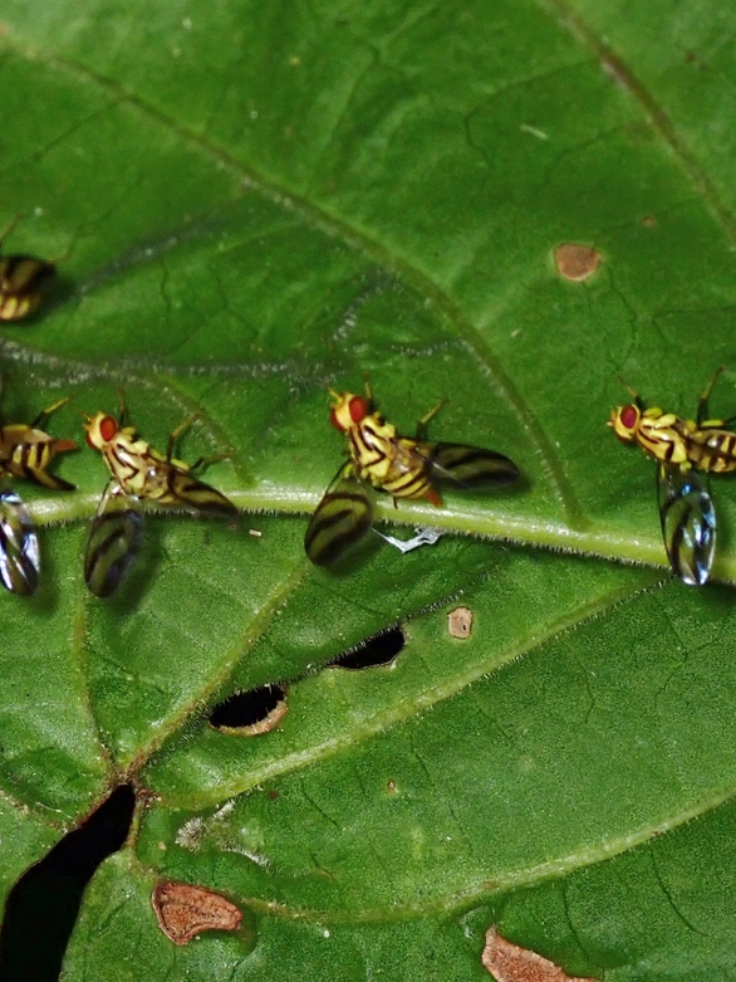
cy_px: 530
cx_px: 88
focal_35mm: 146
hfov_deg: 10.1
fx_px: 4138
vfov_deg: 13.5
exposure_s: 1/200
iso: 400
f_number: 6.3
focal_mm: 18
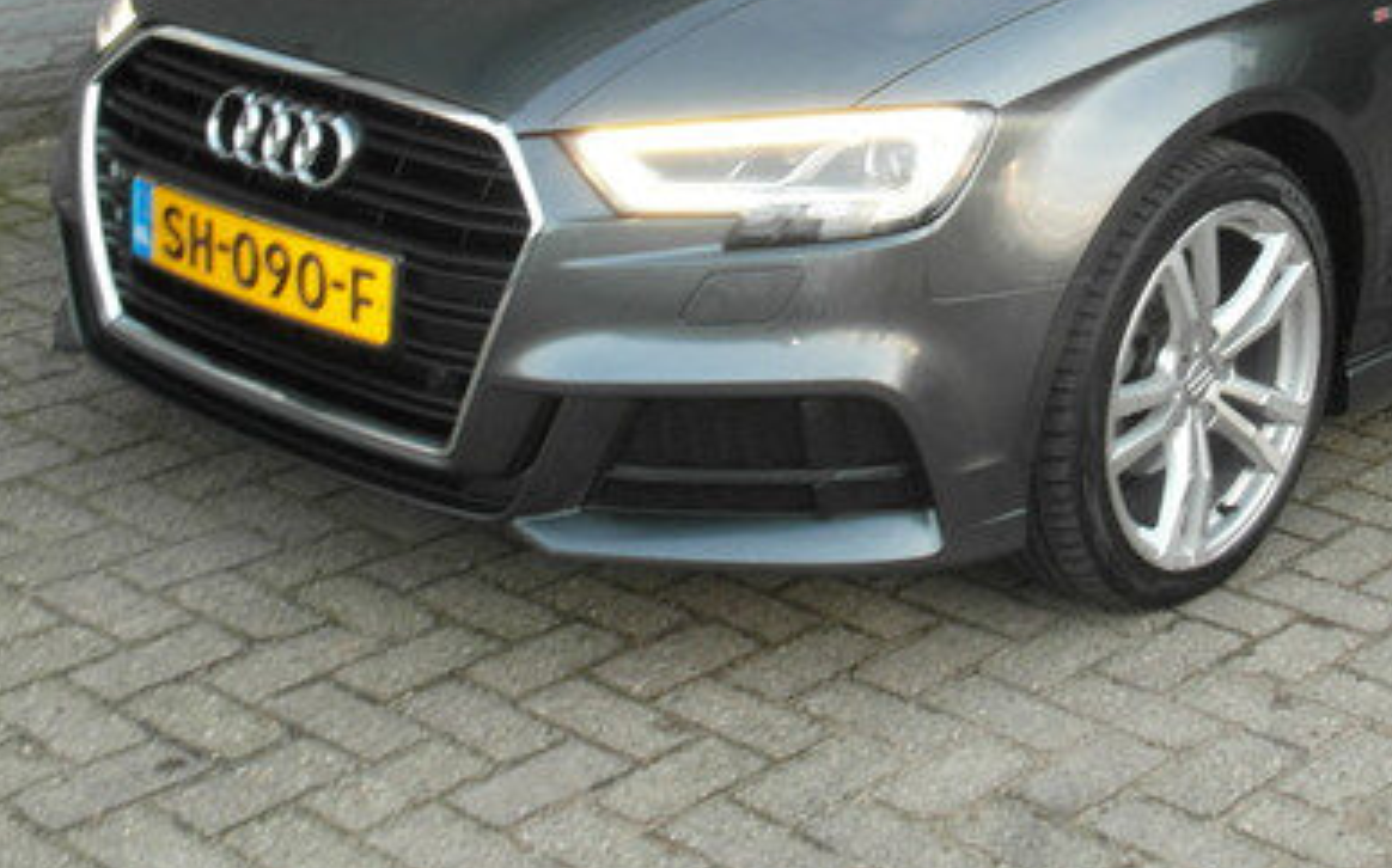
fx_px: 2123
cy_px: 57
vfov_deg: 22.4
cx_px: 1048
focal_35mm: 56
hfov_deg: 35.5
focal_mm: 5.3
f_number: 7.3
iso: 120
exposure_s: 1/6
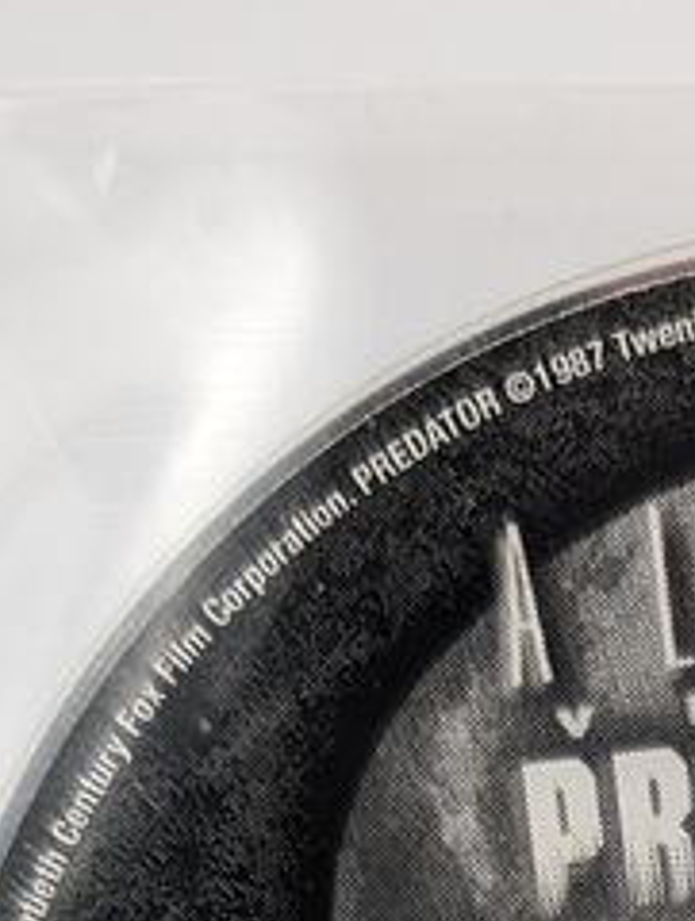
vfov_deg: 16.3
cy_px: 1685
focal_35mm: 100
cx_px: 950
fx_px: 2668
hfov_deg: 14.1
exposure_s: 1/87
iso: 127
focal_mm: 6.9
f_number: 1.68
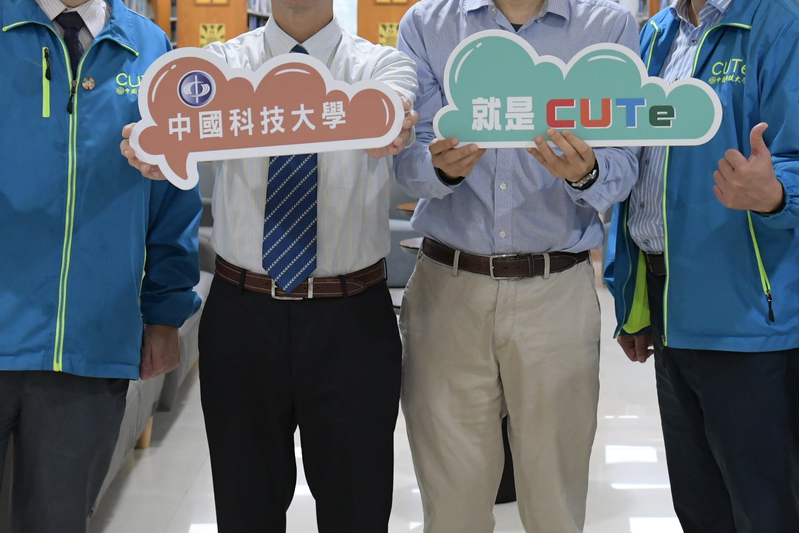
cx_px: 535
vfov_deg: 14.9
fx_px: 2020
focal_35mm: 91
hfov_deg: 22.3
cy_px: 56
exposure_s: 1/200
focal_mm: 32
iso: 2500
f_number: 4.5
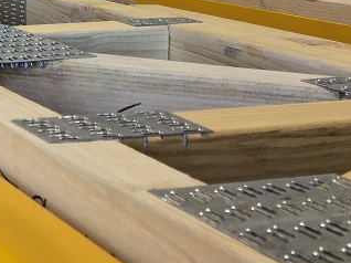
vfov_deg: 15.6
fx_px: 932
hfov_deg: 18.8
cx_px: -177
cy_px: -35
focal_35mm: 92
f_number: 2.2
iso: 25
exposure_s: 1/50
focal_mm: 4.15
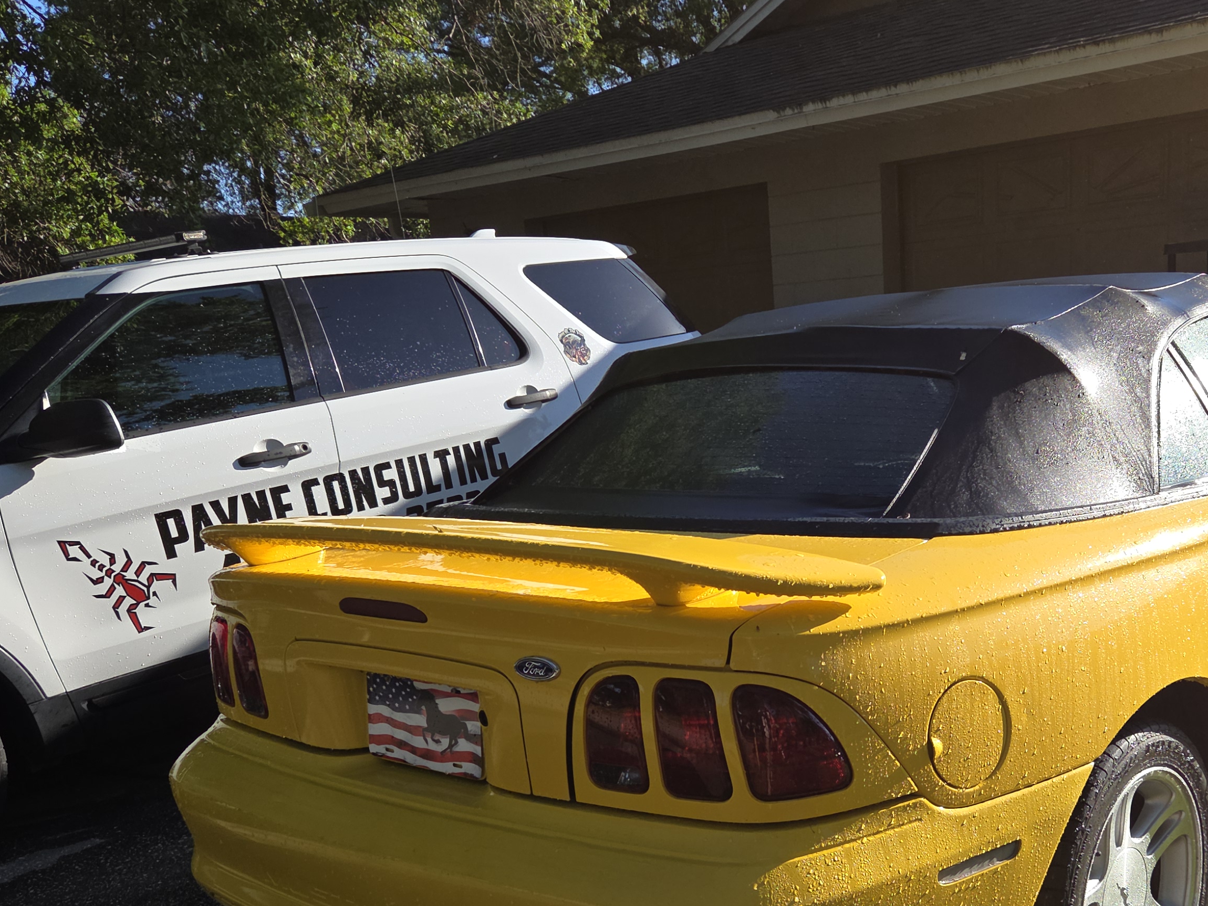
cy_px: 702
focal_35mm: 40
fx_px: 1396
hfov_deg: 46.2
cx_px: 789
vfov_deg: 35.0
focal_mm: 5.4
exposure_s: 1/1212
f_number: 1.8
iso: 25
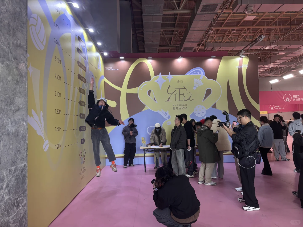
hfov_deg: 67.3
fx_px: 228
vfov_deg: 53.1
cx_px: 152
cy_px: 114
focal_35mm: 26
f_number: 1.6
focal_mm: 5.96
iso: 80
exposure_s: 1/100
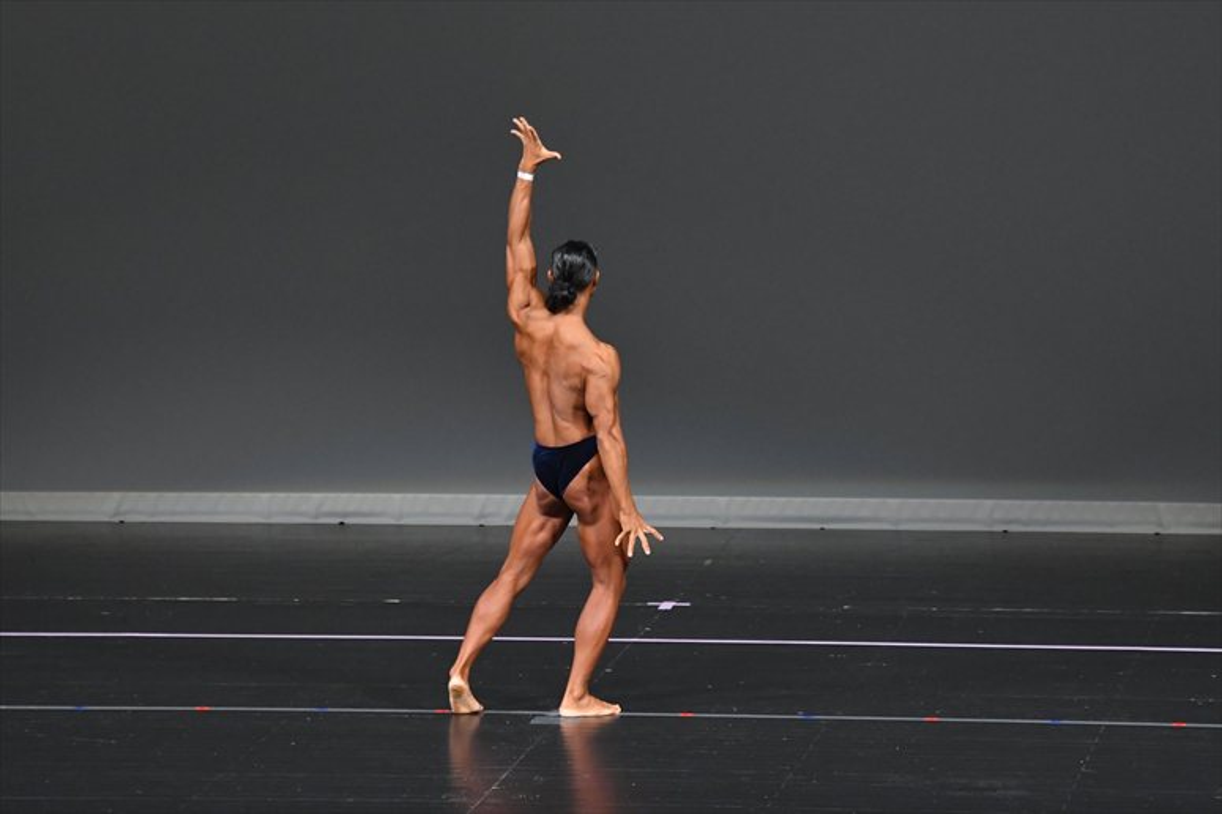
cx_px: 611
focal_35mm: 225
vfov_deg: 6.1
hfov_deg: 9.2
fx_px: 7634
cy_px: 407
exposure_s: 1/400
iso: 4000
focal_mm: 150
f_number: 5.6
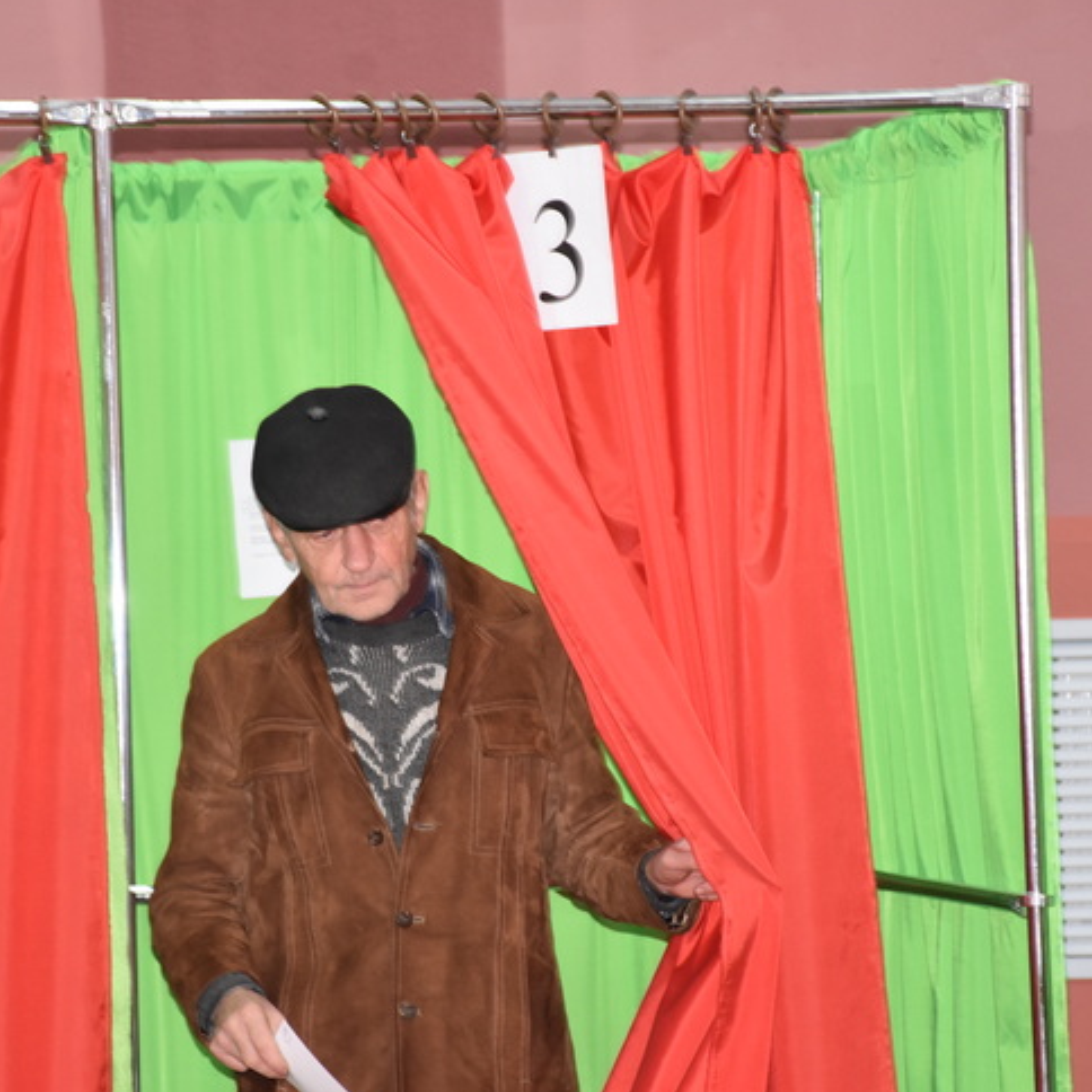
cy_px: 553
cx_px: 476
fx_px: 6698
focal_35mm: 188
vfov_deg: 9.3
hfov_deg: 9.3
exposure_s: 1/60
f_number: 5.3
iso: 1800
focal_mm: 95
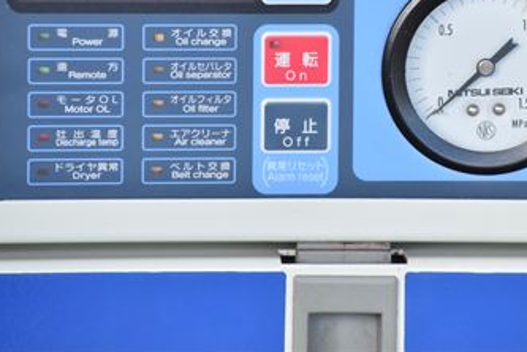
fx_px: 5943
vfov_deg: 3.4
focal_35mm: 406
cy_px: 89
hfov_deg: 5.1
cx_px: 321
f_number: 6.3
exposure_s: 1/1000
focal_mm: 180
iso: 1250
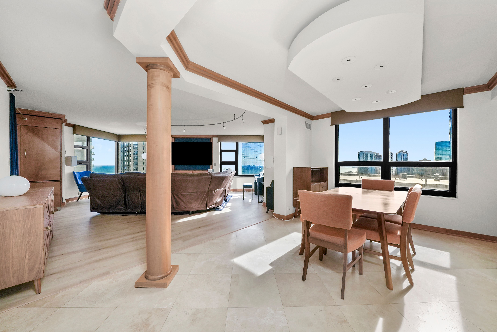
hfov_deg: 112.6
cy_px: 166
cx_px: 248
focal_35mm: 12
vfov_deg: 90.1
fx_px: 166
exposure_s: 1/160
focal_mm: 12
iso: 2500
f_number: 13
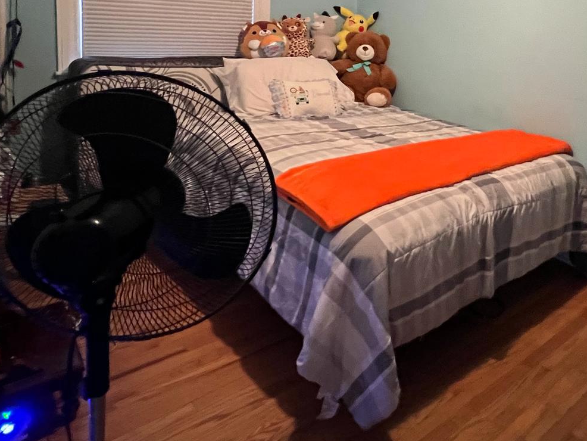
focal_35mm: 27
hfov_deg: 60.2
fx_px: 458
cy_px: 75
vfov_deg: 47.9
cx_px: 469
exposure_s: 1/60
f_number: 1.8
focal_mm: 1.57
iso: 800
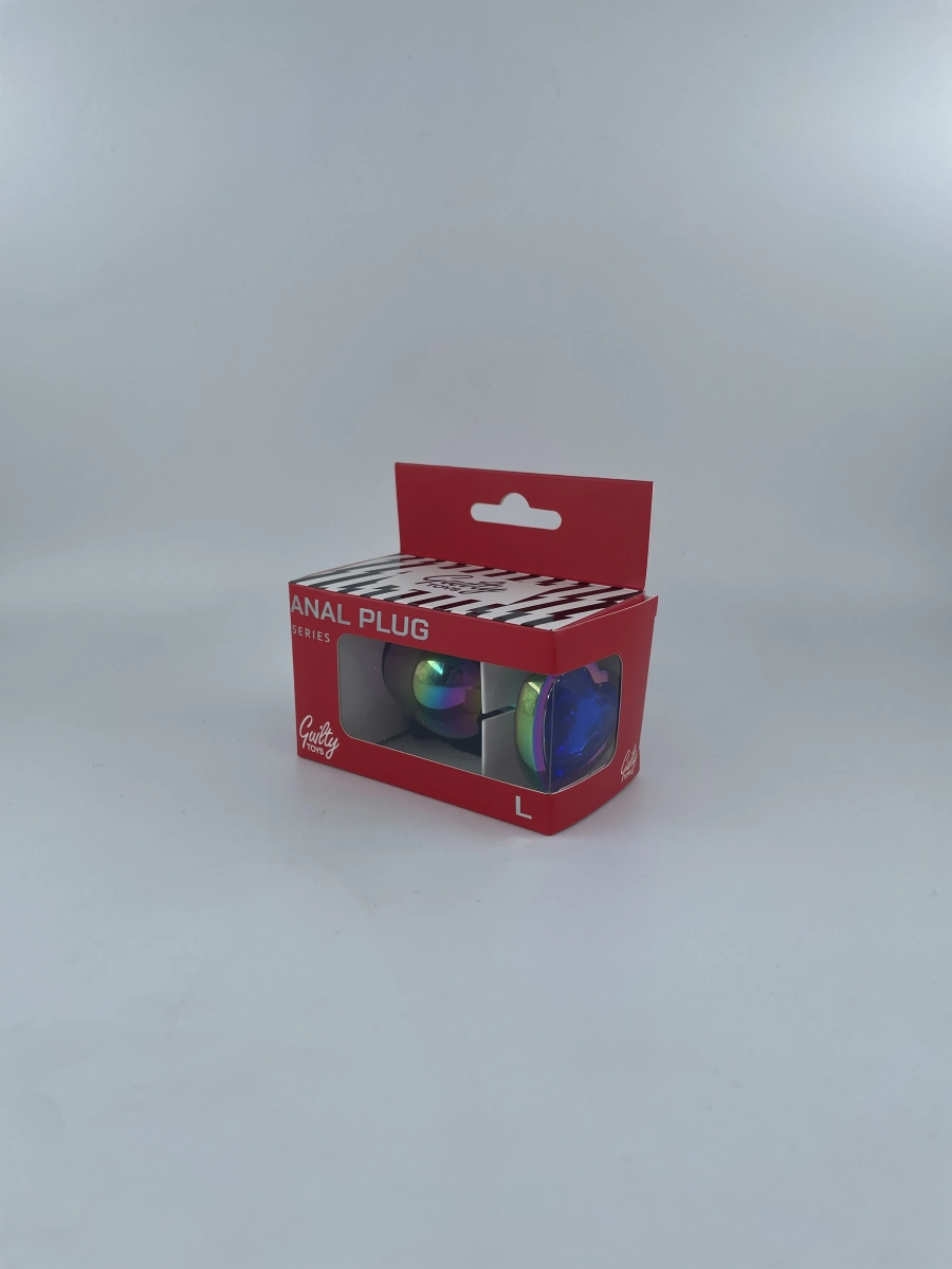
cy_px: 634
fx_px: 953
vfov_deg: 67.3
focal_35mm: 26
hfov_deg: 53.1
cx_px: 476
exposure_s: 1/2020
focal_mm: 4.2
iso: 32
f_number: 1.6
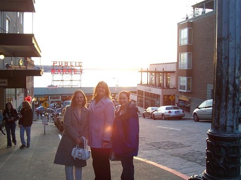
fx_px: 271
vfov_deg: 36.8
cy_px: 89
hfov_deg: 47.9
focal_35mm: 39
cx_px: 115
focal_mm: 5.6
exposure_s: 1/60
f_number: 2.8
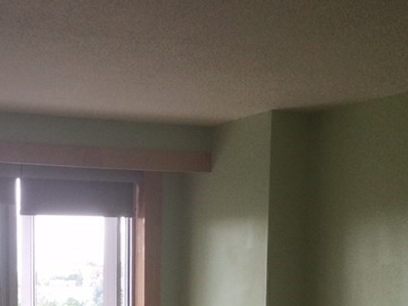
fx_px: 895
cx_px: 67
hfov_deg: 25.1
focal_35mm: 76
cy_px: 358
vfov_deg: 18.4
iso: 50
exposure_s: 1/30
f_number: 2.4
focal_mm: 3.3
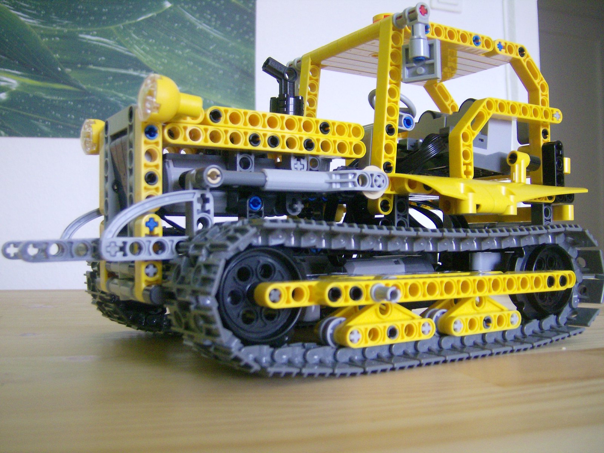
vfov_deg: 39.7
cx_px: 302
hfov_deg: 51.4
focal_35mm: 36
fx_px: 628
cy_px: 226
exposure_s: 1/12.9
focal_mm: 6
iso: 200
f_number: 2.8
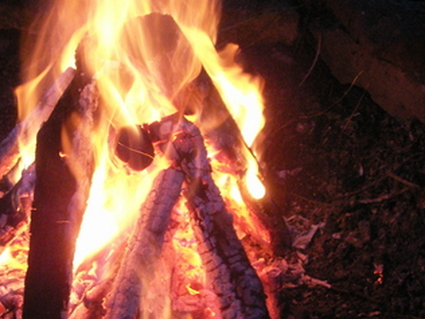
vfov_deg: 19.5
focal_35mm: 75
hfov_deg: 25.7
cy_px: 223
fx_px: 921
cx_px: 114
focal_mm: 7.7
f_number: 3.5
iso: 160
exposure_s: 1/10
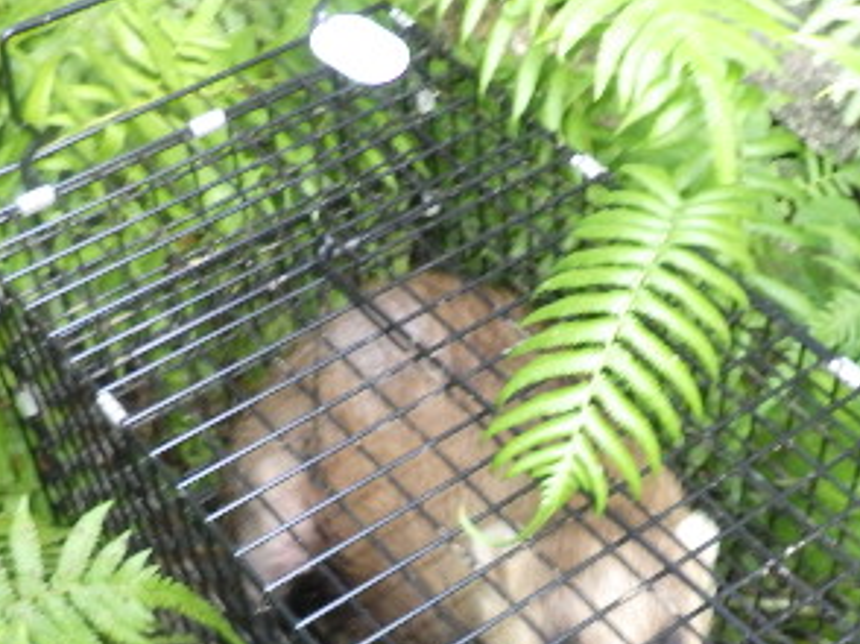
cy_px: 688
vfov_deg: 22.8
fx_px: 1514
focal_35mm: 61
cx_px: 535
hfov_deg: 31.6
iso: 640
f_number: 3.5
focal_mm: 5
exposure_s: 1/45
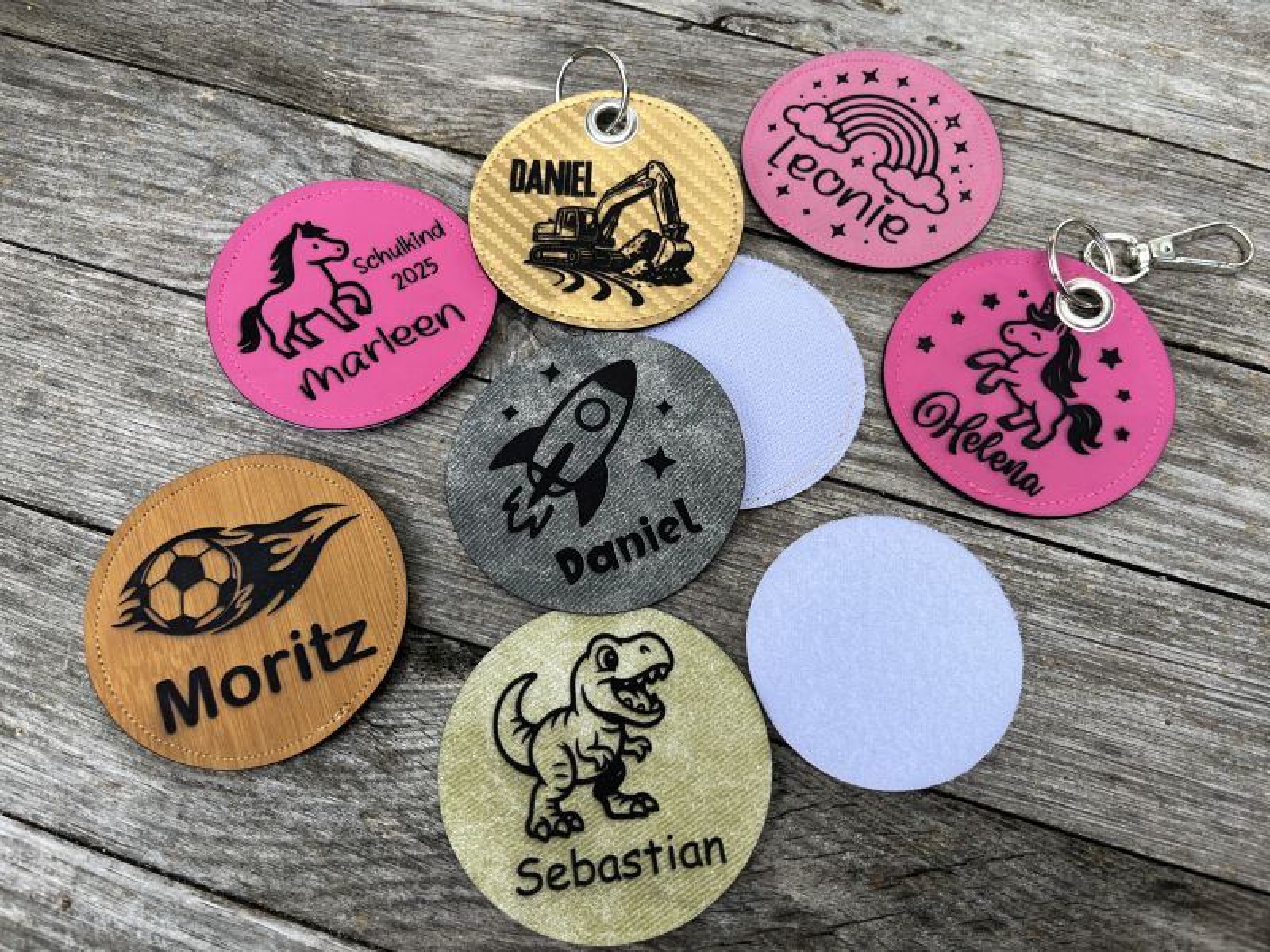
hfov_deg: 67.3
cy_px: 476
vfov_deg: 53.1
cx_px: 635
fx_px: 954
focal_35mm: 26
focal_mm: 5.1
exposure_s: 1/508
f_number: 1.6
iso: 50
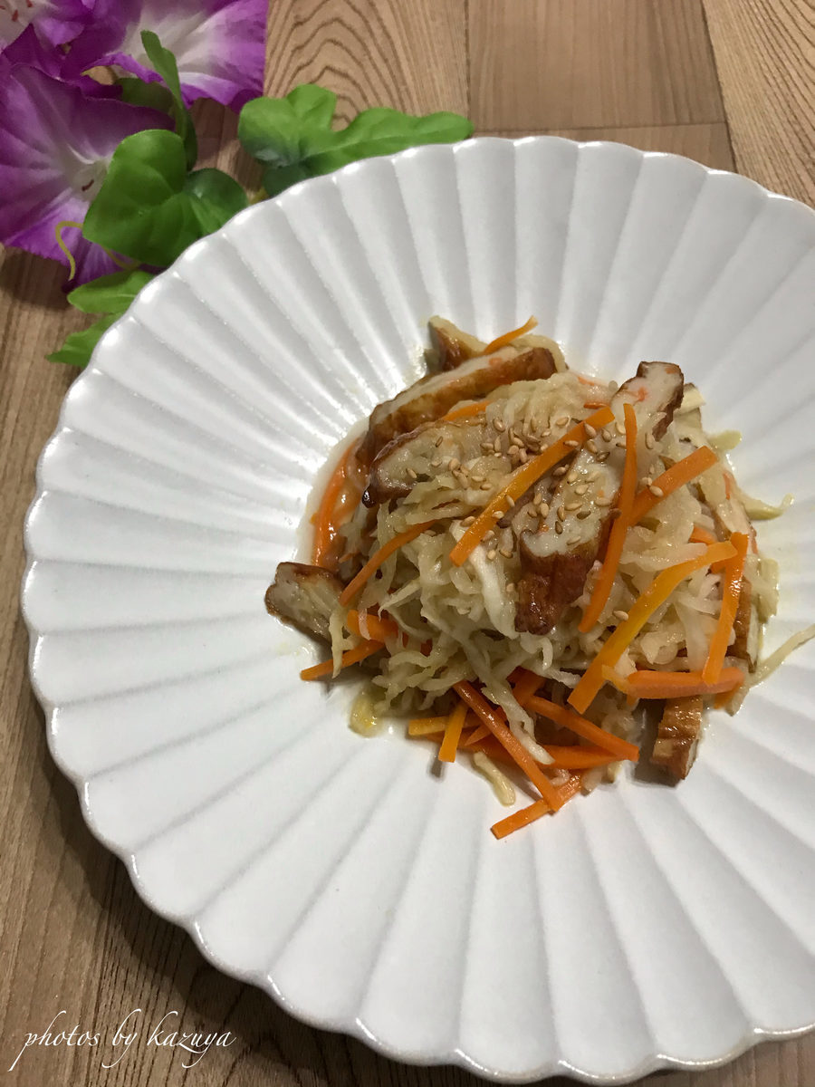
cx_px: 408
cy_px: 544
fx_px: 879
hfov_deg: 49.7
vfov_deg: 63.4
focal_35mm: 28
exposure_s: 1/15
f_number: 1.8
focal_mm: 3.99
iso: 50
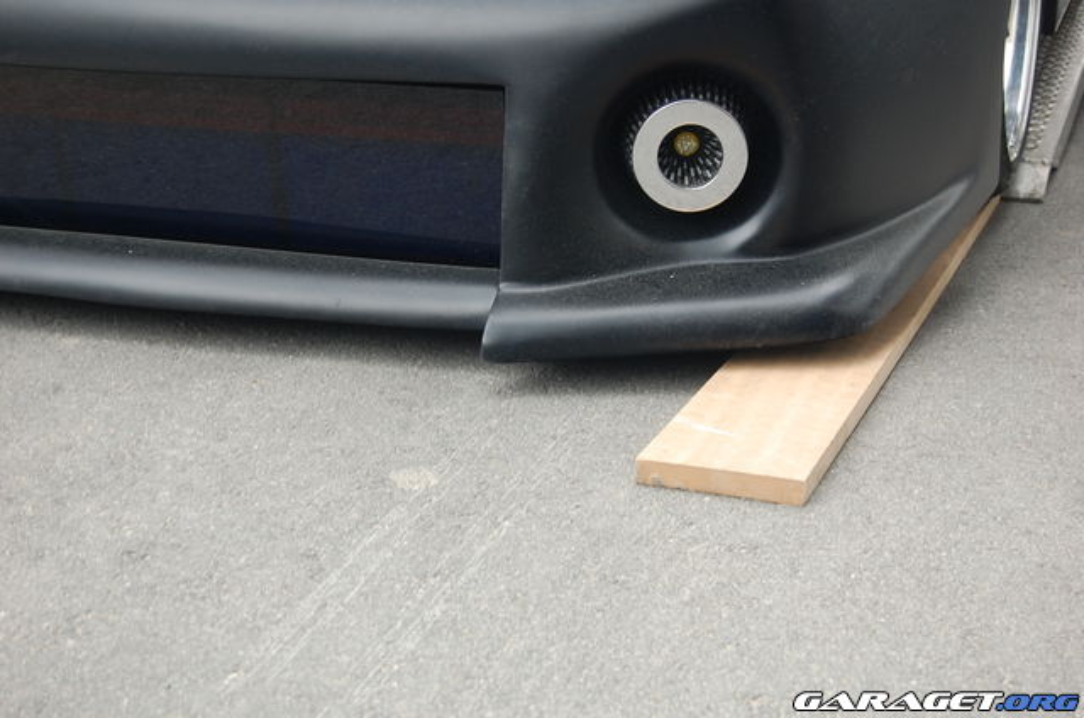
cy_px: 359
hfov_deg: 29.9
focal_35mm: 68
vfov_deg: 20.1
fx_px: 2028
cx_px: 542
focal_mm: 45
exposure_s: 1/30
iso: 400
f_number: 5.3
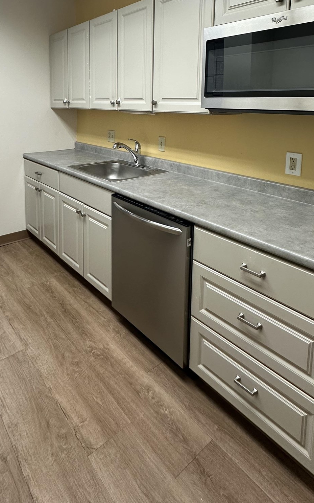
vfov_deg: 72.8
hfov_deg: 52.0
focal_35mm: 23
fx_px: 315
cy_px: 138
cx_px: 106
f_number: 2.2
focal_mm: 2.22
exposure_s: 1/120
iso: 200
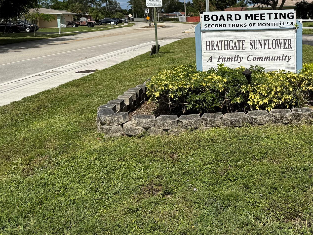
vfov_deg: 35.7
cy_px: 49
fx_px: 353
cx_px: 234
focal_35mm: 39
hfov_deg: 46.2
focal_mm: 6.76
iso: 80
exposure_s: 1/9009
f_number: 1.78
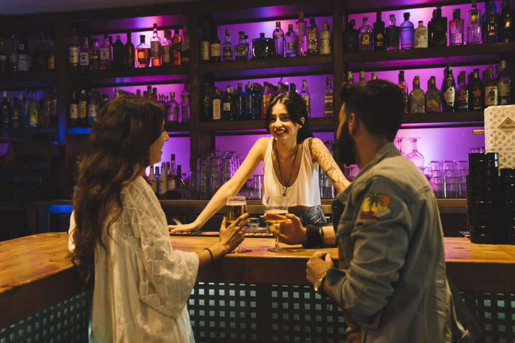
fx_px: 544
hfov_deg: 50.7
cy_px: 172
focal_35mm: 38
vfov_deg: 35.1
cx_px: 258
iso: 1600
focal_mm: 38
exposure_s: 1/125
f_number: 2.8
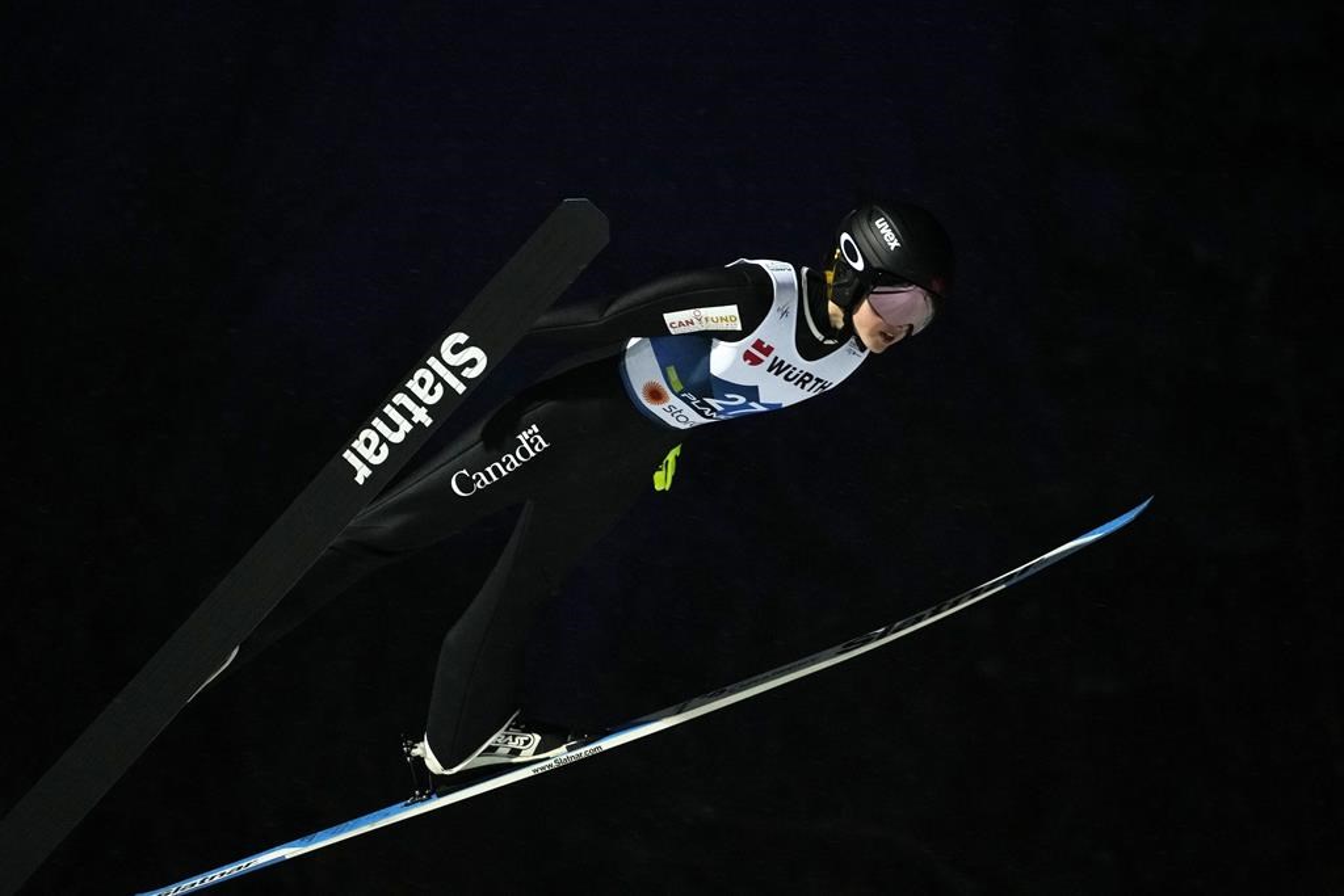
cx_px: 672
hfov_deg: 3.4
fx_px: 22402
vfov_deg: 2.3
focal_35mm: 600
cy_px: 448
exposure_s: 1/1000
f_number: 5.6
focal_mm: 400
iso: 2500
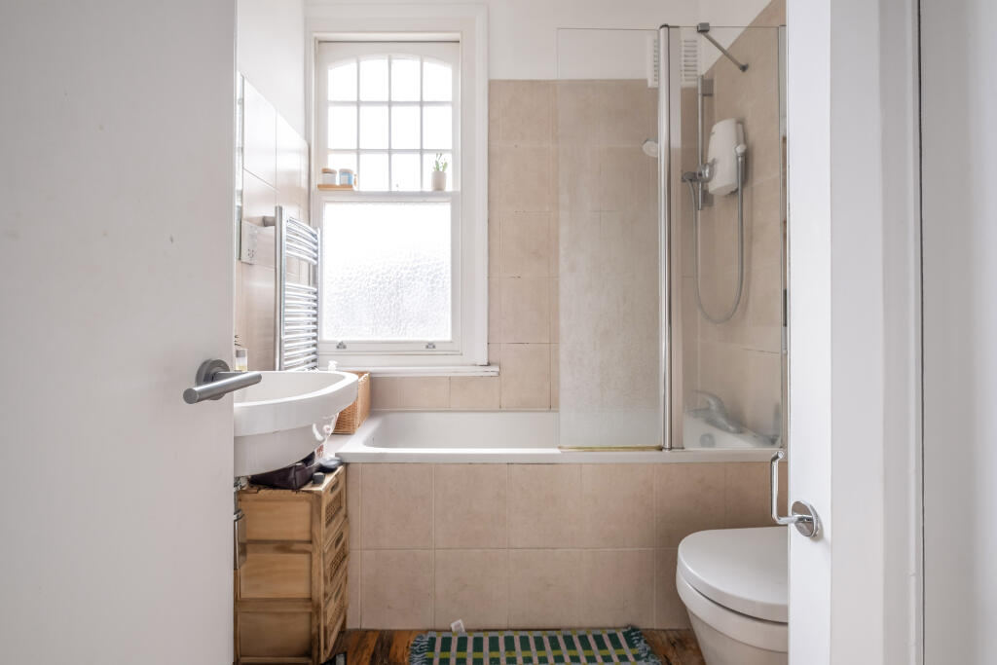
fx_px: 415
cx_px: 498
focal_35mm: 15
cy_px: 332
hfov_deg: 100.4
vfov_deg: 77.3
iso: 320
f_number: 7.1
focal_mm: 10
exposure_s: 1/30
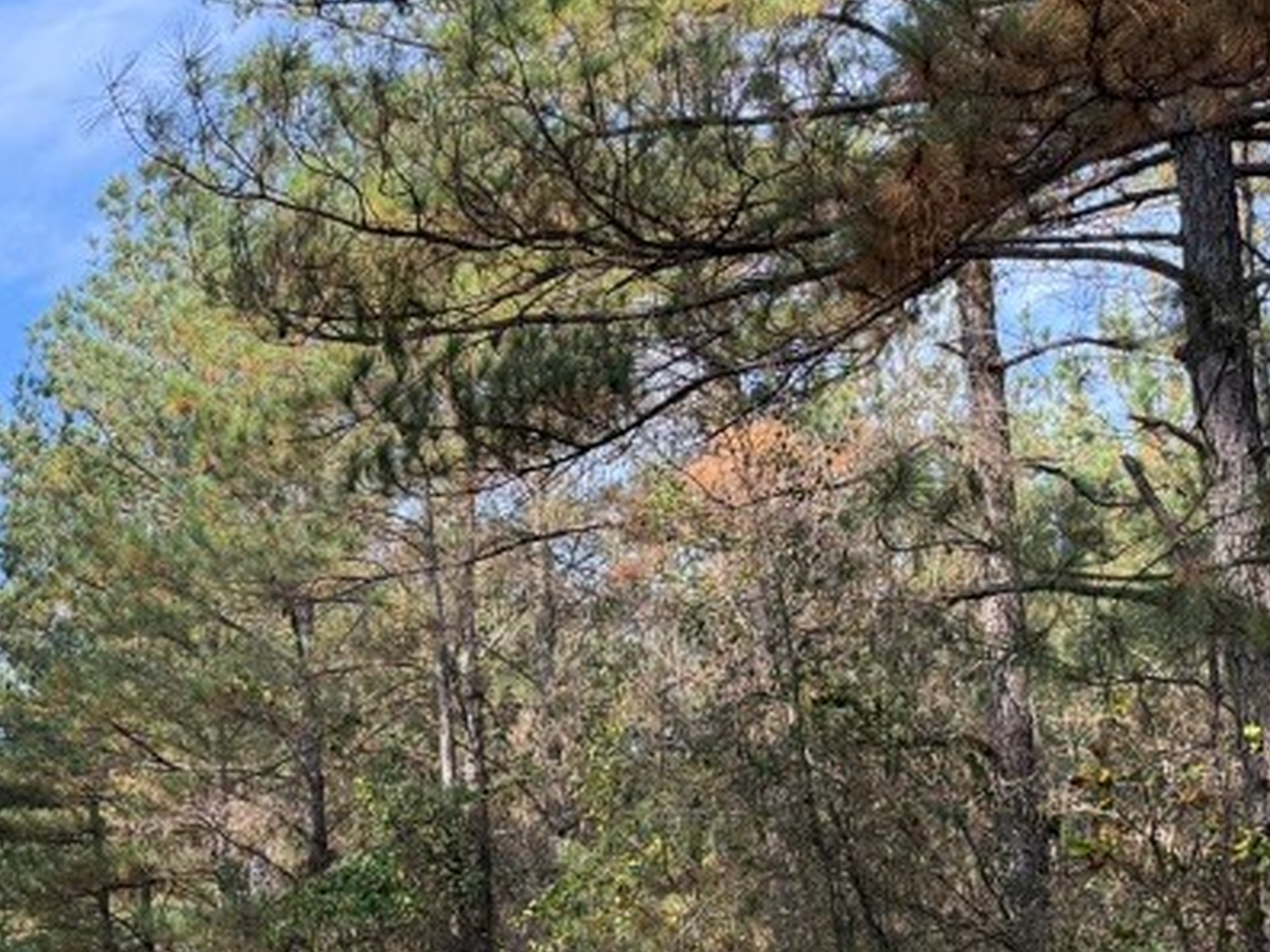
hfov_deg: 28.0
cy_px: 1071
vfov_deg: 22.2
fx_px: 2275
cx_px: -183
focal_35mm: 62
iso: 100
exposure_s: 1/715
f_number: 1.78
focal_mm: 6.76
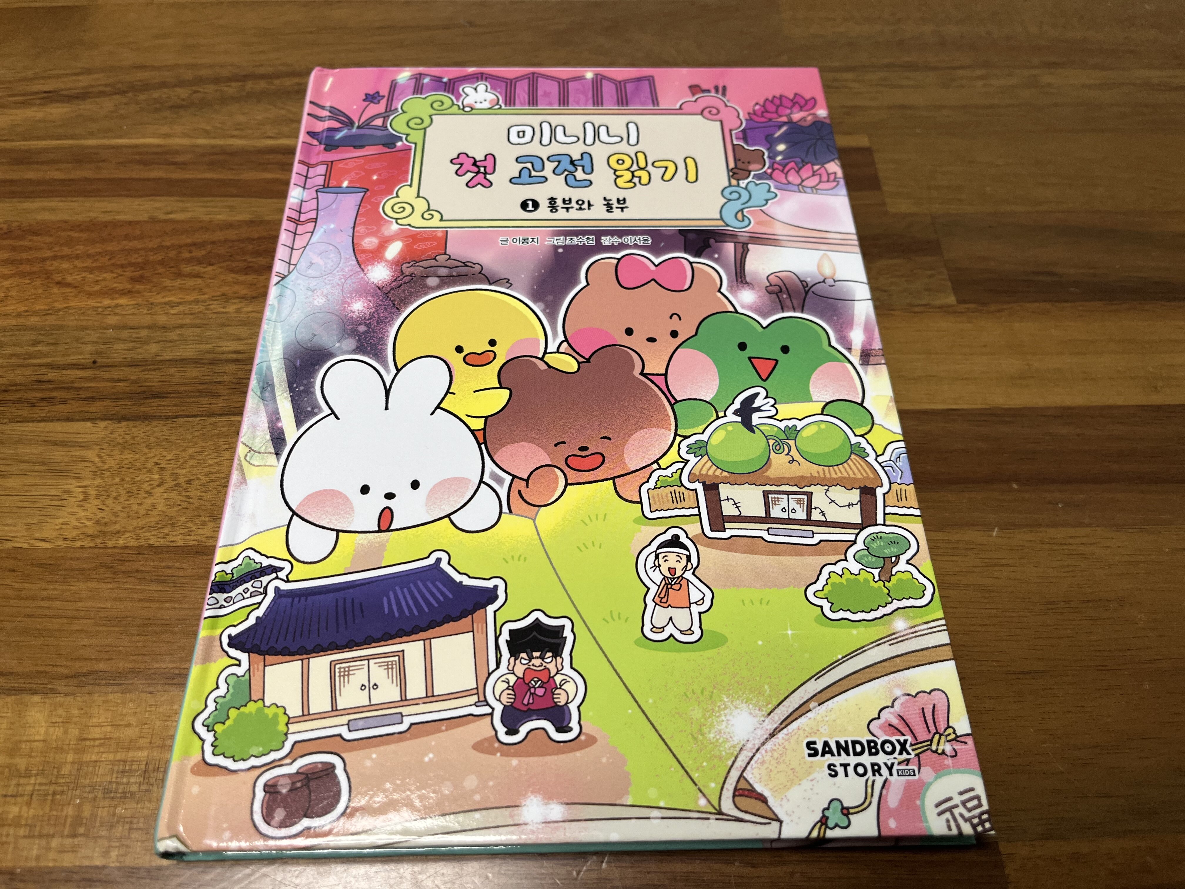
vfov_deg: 53.1
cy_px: 444
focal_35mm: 26
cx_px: 592
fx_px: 890
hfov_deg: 67.3
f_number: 1.6
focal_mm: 5.1
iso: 100
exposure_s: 1/120
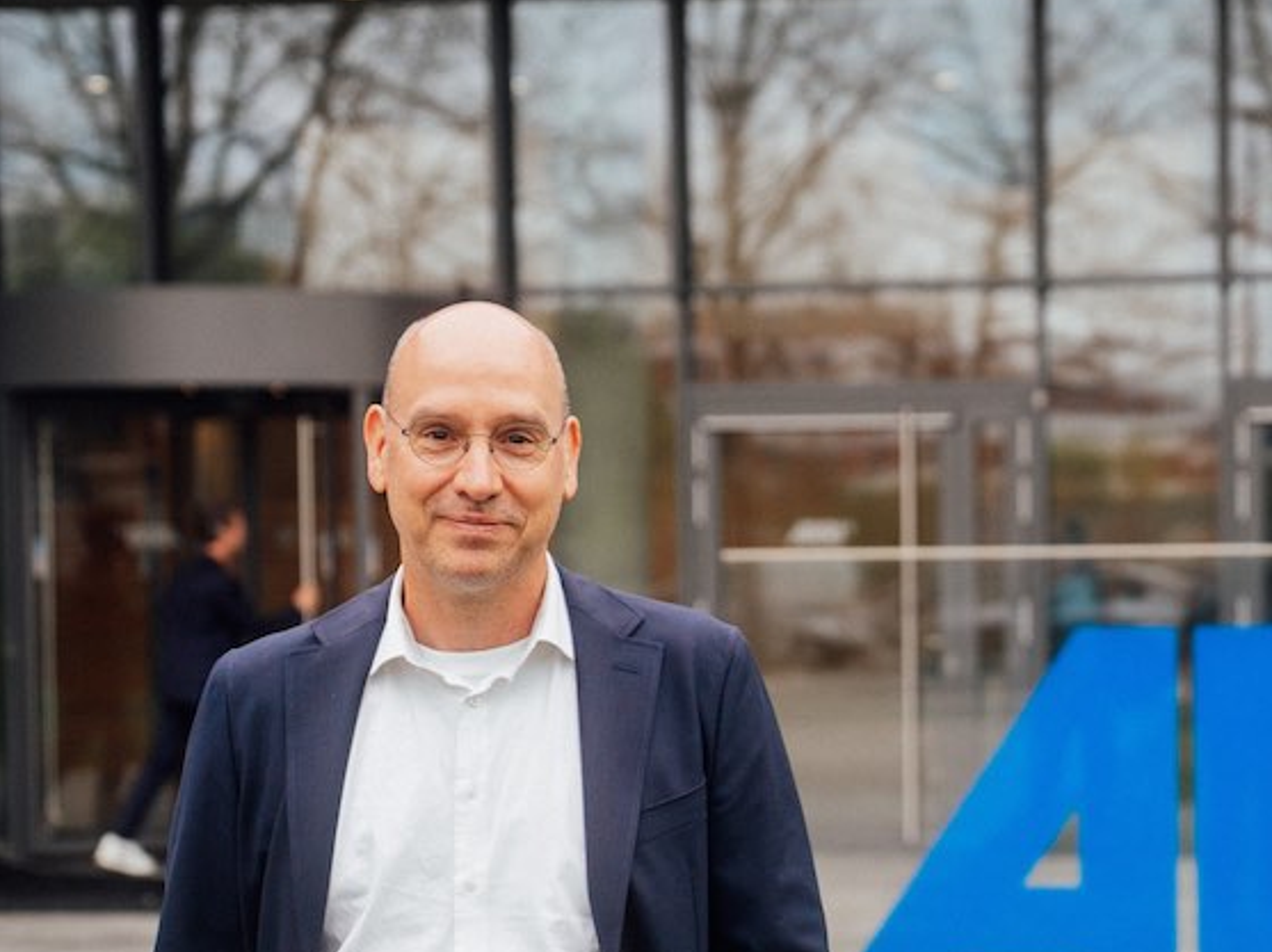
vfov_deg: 16.0
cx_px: 911
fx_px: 3378
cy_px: 688
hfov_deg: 21.2
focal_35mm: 92
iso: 1250
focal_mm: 52
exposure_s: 1/1000
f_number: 2.8
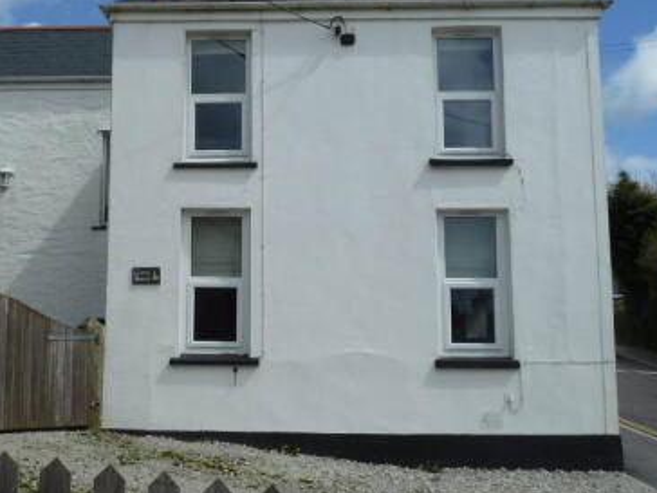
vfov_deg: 30.2
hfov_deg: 39.2
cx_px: 221
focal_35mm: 48
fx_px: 911
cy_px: 203
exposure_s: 1/640
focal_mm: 5
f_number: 5.6
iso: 80
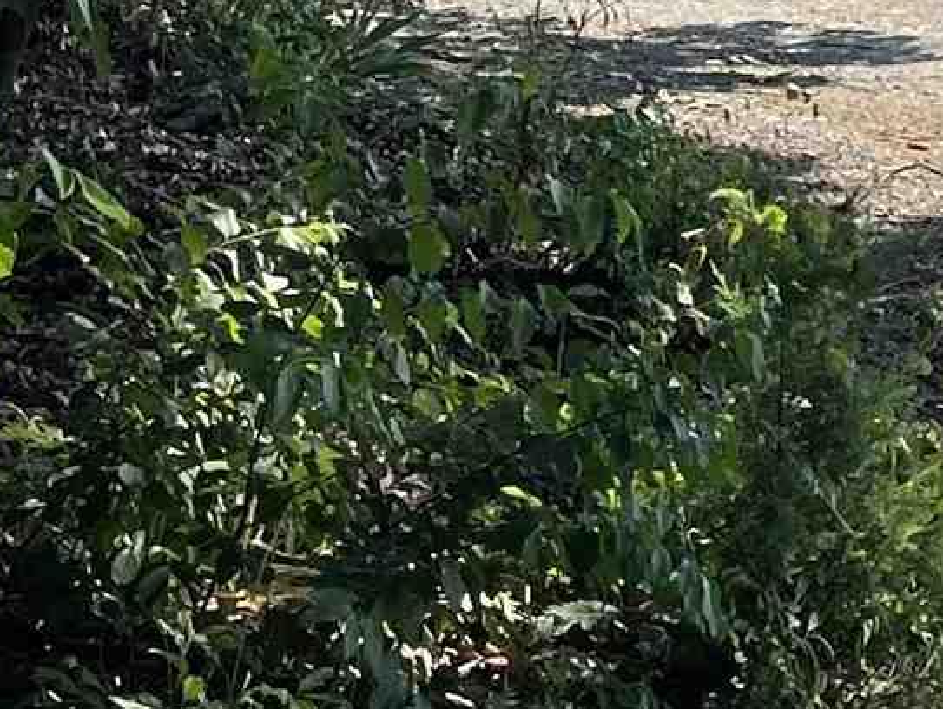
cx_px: 2015
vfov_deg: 9.9
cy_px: -202
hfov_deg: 11.7
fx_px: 4007
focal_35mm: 147
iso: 50
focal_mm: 5.1
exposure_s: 1/2513
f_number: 1.6
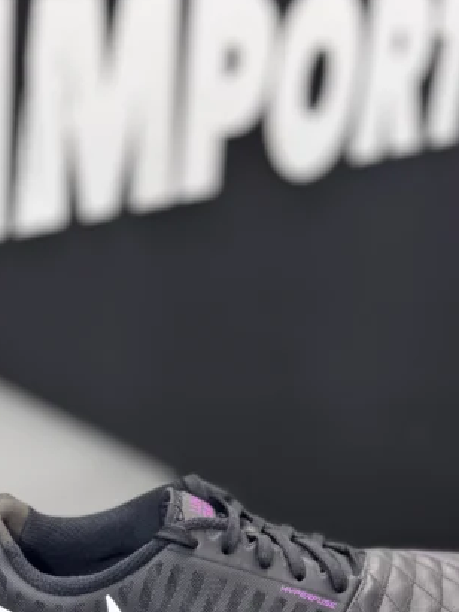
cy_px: 419
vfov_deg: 28.7
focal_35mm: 67
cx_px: 244
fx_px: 1185
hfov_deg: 21.9
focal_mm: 6.76
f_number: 1.78
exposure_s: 1/40
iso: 500
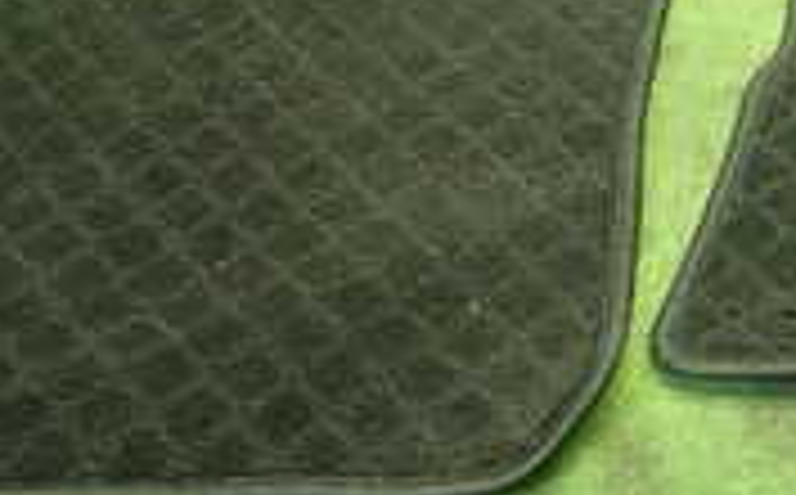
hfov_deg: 21.7
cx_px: 904
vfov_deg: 13.7
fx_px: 1949
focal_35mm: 90
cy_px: -202
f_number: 2
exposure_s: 1/30
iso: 400
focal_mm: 4.5
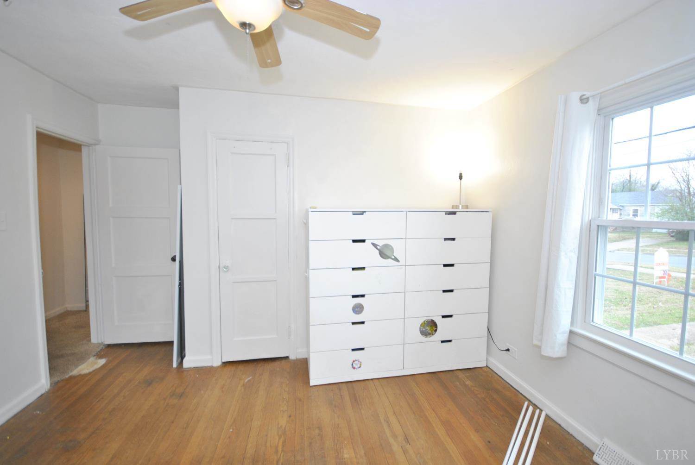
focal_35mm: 15
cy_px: 232
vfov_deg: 77.5
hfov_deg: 100.3
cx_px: 348
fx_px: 290
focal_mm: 10
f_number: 4
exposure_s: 1/30
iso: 360
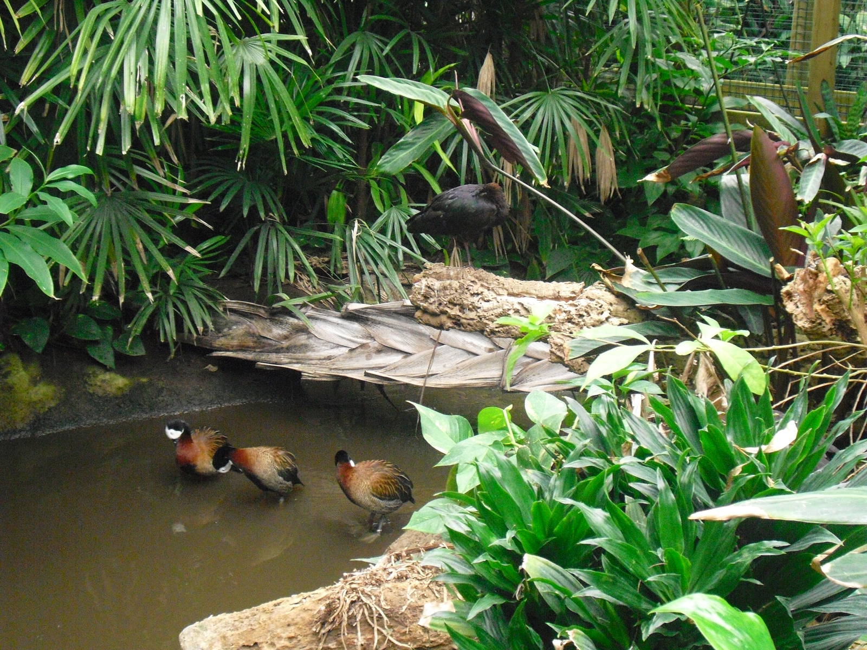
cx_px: 434
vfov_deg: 27.5
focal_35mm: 53
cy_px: 325
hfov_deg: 36.2
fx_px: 1327
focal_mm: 9.4
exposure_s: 1/60
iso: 800
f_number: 3.8
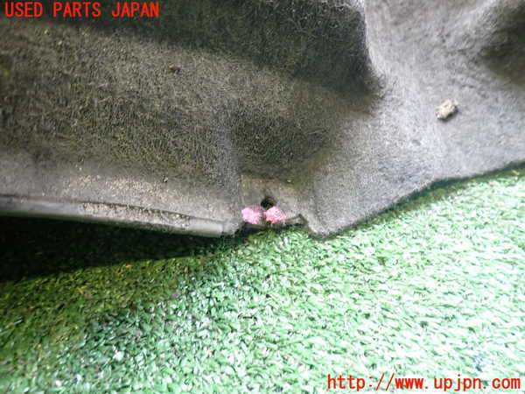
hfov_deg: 69.4
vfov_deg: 54.9
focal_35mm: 25
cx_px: 262
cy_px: 197
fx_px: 379
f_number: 2
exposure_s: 1/30
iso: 500
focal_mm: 4.5
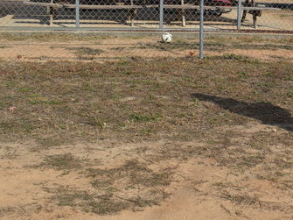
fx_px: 525
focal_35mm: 62
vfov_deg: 23.6
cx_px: 298
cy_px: 82
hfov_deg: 29.0
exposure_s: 1/500
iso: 100
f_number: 7.1
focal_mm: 18
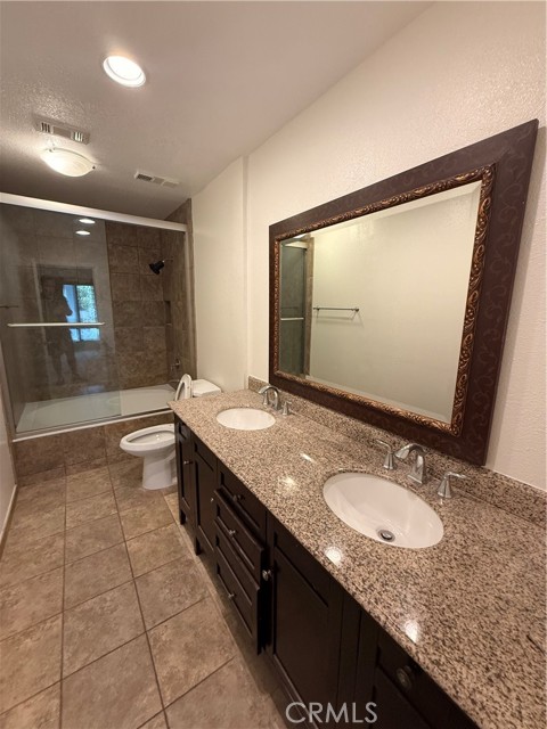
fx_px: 295
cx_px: 274
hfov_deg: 85.7
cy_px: 364
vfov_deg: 102.1
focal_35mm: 14
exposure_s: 1/120
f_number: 2.2
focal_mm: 2.22
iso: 320
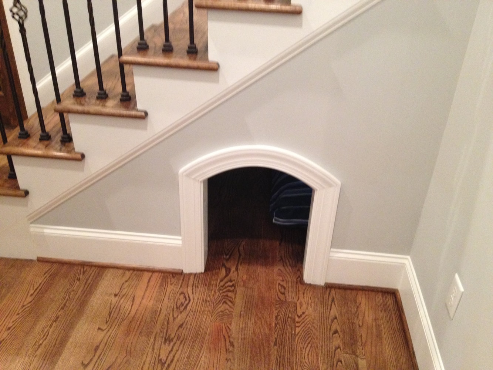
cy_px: 185
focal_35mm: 35
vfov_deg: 40.7
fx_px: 499
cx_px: 246
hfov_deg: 52.6
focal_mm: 4.28
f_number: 2.4
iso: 400
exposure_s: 1/17
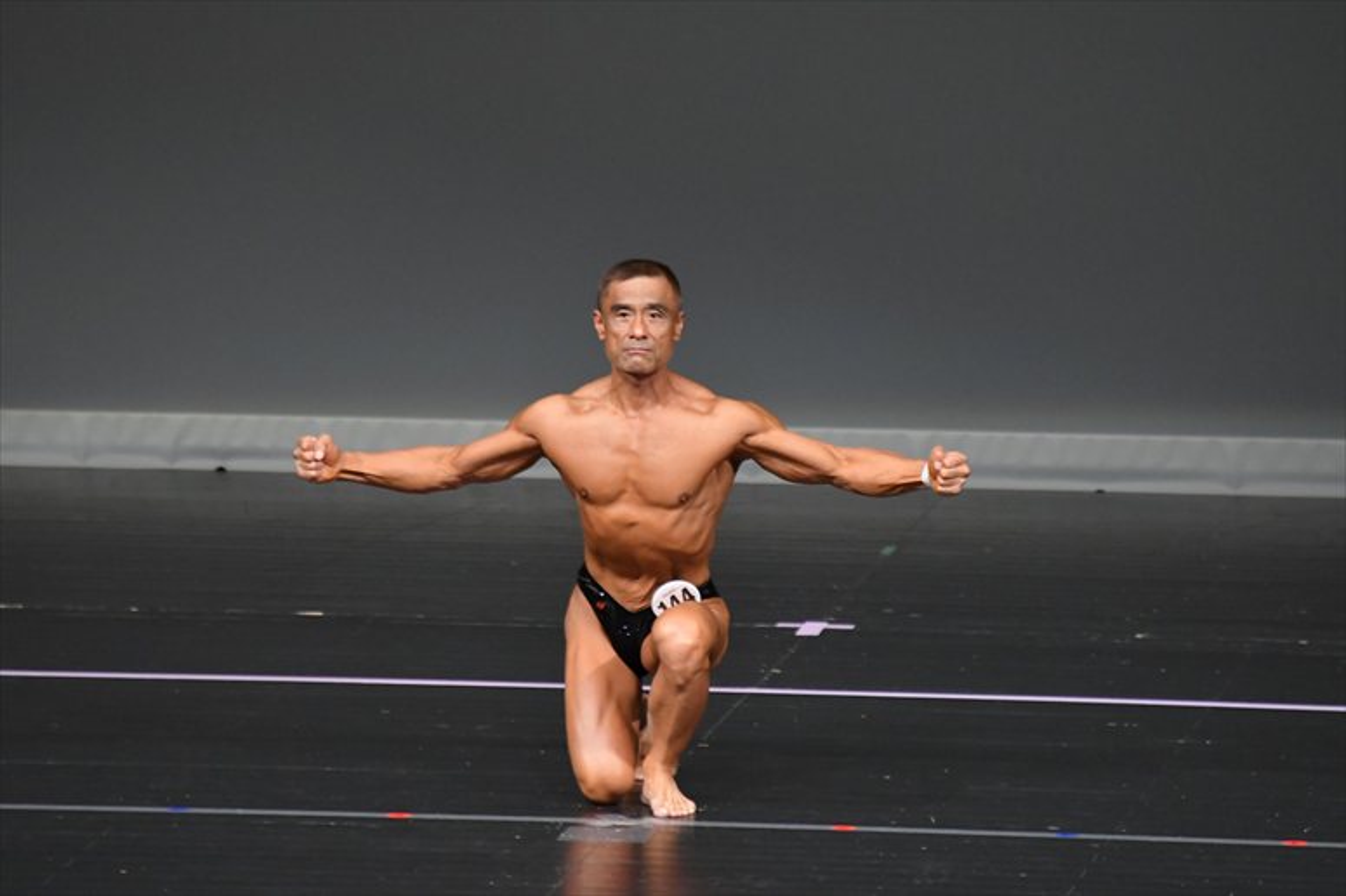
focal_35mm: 450
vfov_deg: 3.1
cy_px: 448
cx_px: 673
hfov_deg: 4.6
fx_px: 16817
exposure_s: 1/400
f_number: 5.6
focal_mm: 300
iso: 4000
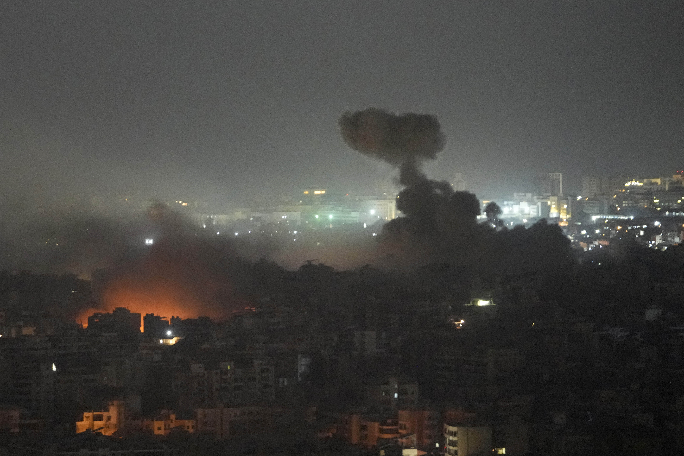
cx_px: 342
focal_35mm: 152
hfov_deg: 13.5
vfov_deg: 9.0
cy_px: 228
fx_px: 2888
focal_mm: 152
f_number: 2.8
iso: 8000
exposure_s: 1/2.5
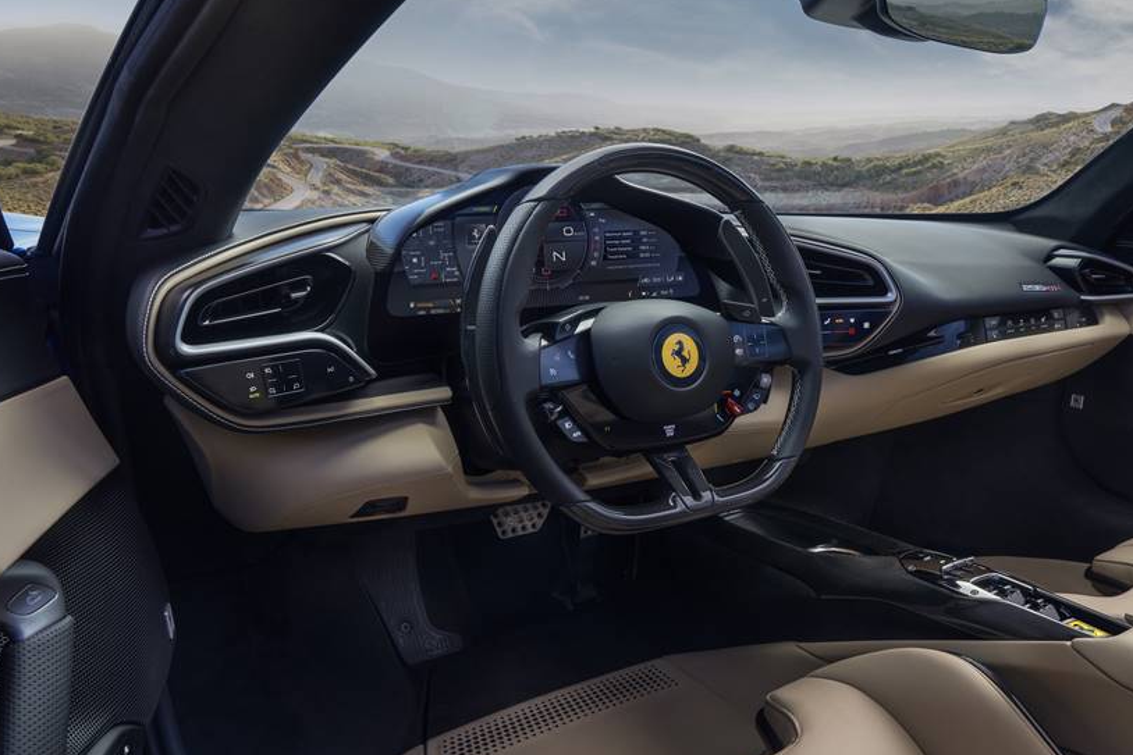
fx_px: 881
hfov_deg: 63.9
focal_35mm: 28
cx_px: 749
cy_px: 502
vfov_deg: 45.7
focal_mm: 19
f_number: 10
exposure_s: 1/40
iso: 100
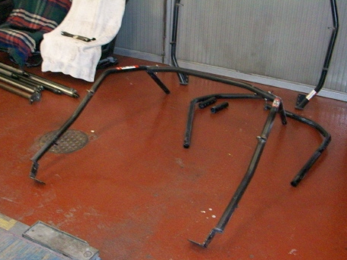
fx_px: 471
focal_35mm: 47
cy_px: 106
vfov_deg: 30.8
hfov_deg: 40.4
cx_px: 156
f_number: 2.8
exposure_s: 1/60
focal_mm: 5.7
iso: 320
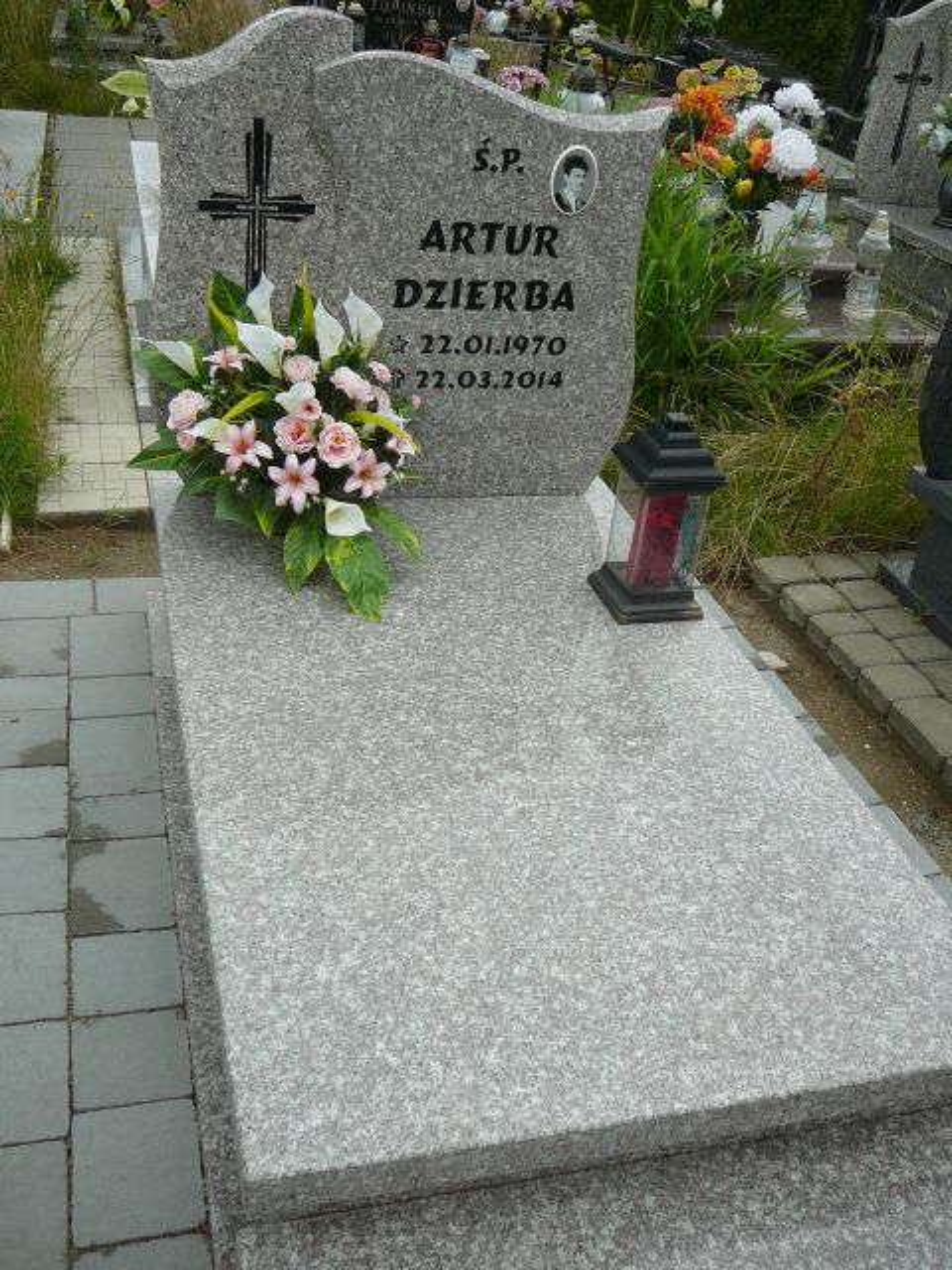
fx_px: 1283
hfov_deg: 40.7
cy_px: 635
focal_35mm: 35
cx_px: 476
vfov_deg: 52.6
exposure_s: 1/320
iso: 80
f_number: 2.8
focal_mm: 5.2
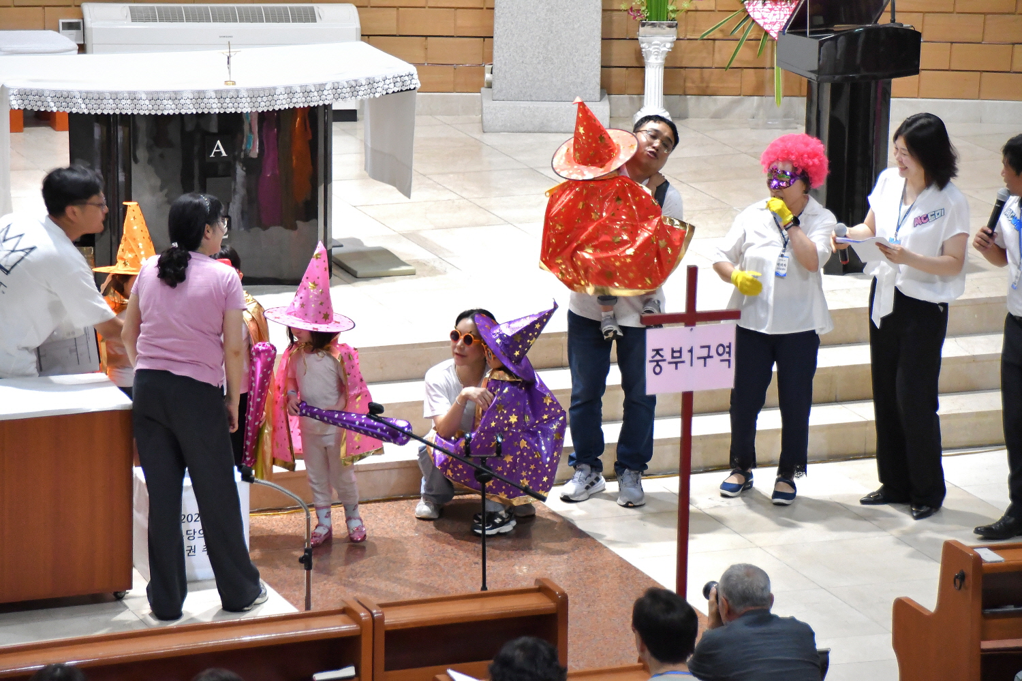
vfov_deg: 8.7
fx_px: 4457
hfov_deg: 13.1
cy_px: 340
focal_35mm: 157
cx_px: 511
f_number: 5.6
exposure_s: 1/80
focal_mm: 105
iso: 3200
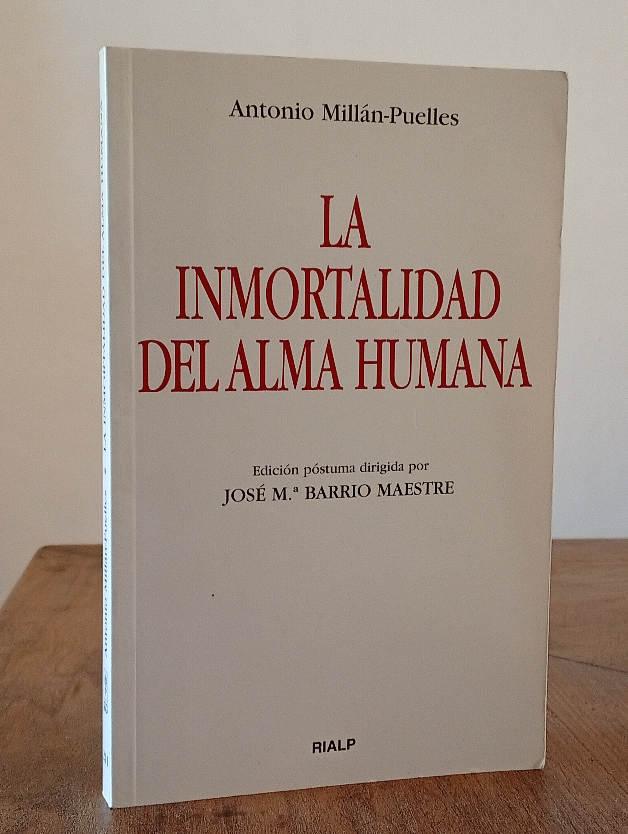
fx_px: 1303
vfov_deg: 35.5
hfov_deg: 27.1
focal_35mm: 54
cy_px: 417
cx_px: 314
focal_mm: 3.98
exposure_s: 1/20
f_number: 1.8
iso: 768
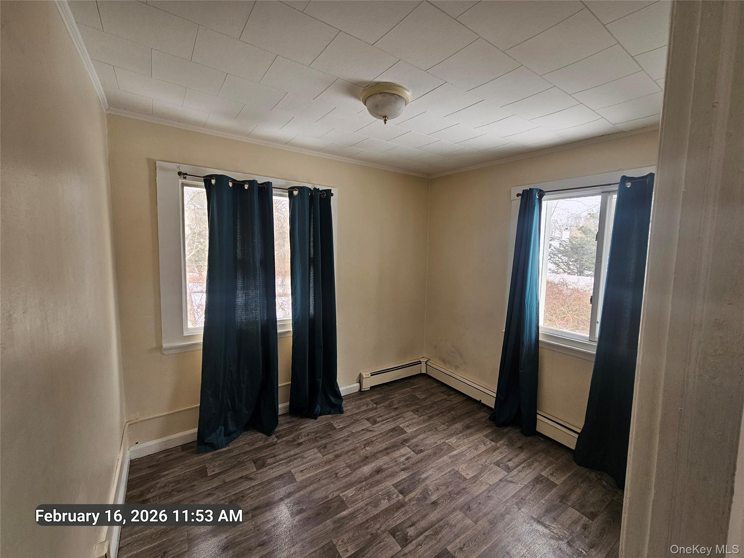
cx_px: 372
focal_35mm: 13
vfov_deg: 89.9
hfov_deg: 106.2
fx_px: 279
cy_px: 279
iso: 50
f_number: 2.2
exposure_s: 1/60
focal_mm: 2.2
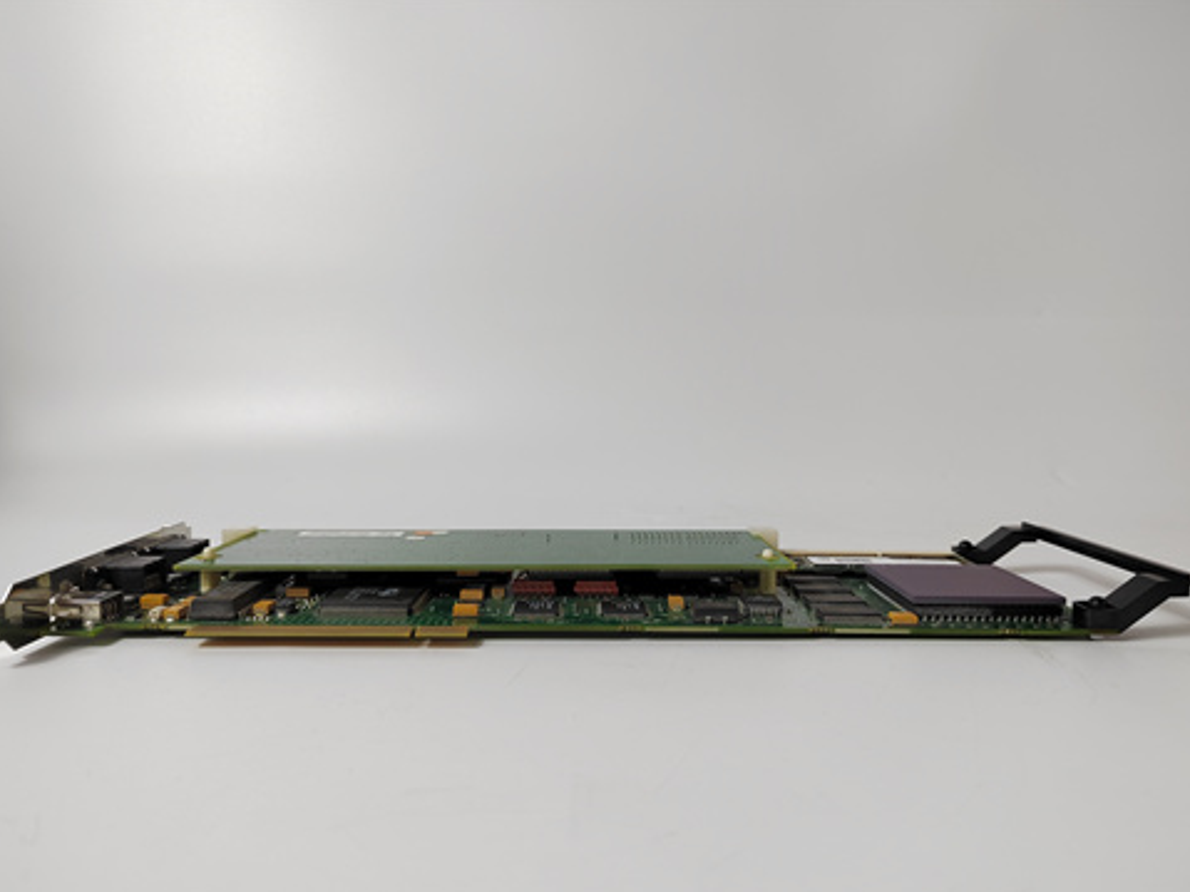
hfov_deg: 71.6
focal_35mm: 24
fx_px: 825
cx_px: 589
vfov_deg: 56.8
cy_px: 458
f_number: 1.9
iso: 369
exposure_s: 1/100
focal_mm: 5.52
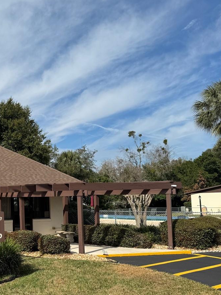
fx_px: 366
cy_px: 165
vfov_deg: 43.8
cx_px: 2
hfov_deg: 31.2
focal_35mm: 43
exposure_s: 1/6410
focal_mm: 6.76
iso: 80
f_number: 1.78
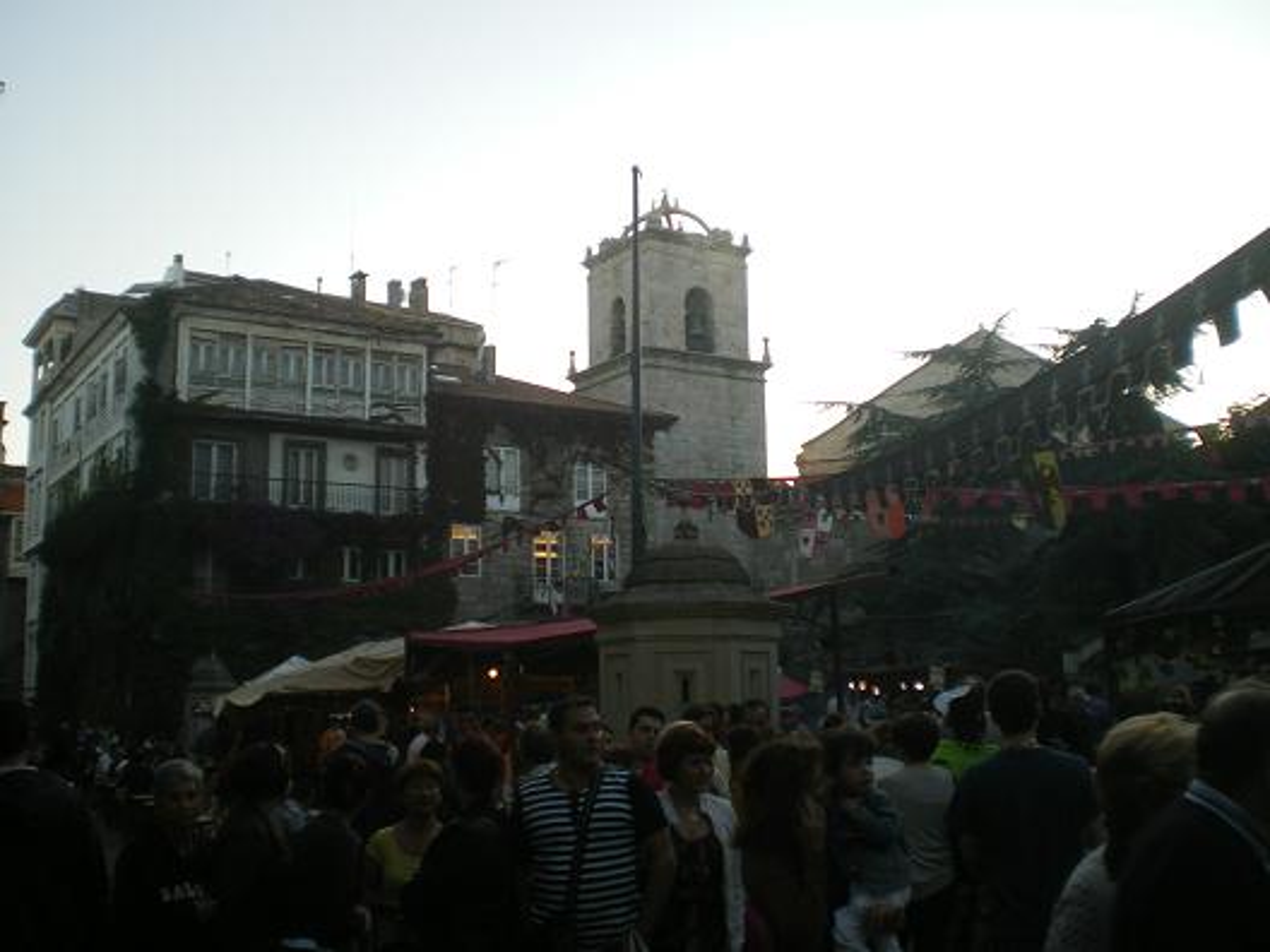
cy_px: 476
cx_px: 635
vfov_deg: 37.7
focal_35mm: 38
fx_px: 1394
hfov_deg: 49.0
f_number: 3.1
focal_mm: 6.3
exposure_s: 1/125
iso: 64
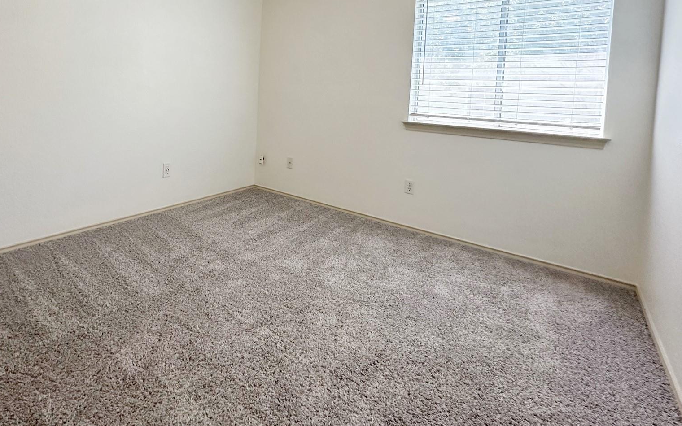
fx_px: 372
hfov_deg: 83.8
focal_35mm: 20
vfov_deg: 56.8
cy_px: 108
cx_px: 267
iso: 320
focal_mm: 2.22
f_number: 2.2
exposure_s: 1/120
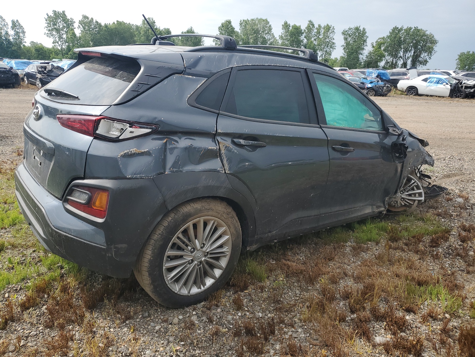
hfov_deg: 67.3
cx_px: 238
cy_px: 178
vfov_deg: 53.1
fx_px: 357
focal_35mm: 26
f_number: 1.5
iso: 50
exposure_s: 1/2000
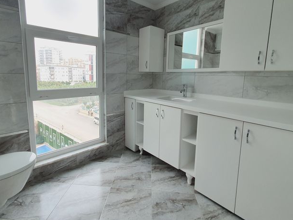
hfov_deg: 90.9
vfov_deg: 74.3
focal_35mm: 17
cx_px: 135
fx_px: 144
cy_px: 93
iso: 50
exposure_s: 1/100
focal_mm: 1.8
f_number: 2.2
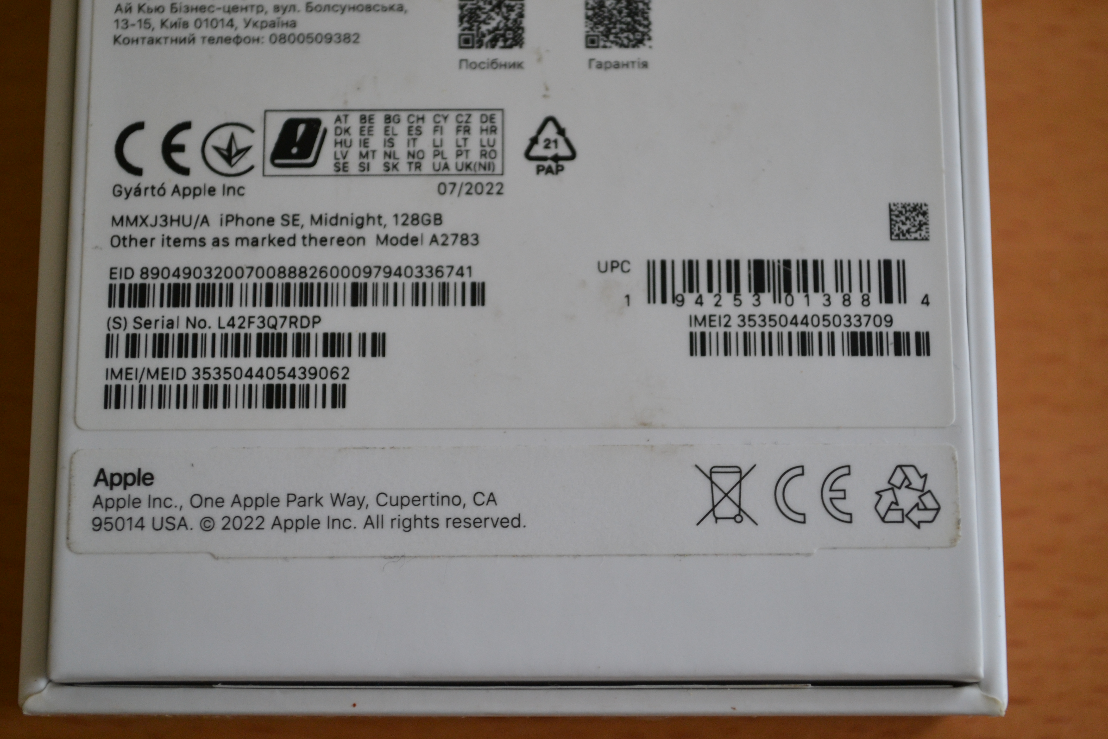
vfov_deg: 20.6
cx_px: 554
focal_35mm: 66
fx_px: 2031
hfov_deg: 30.5
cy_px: 370
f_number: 5.3
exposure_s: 1/60
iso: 640
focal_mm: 44
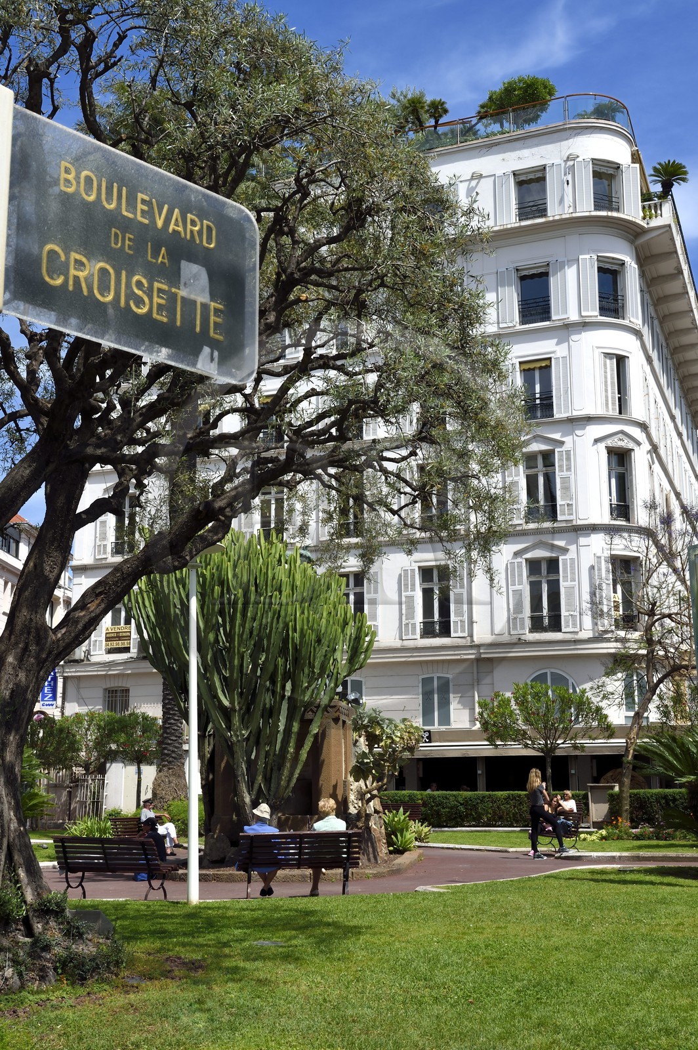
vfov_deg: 46.4
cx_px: 349
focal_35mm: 42
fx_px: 1224
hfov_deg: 31.8
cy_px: 525
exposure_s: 1/200
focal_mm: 42
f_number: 14
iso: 200
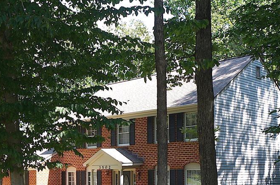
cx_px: 96
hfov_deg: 27.2
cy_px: 169
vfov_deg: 18.0
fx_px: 574
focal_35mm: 74
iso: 100
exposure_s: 1/80
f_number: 6.3
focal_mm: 16
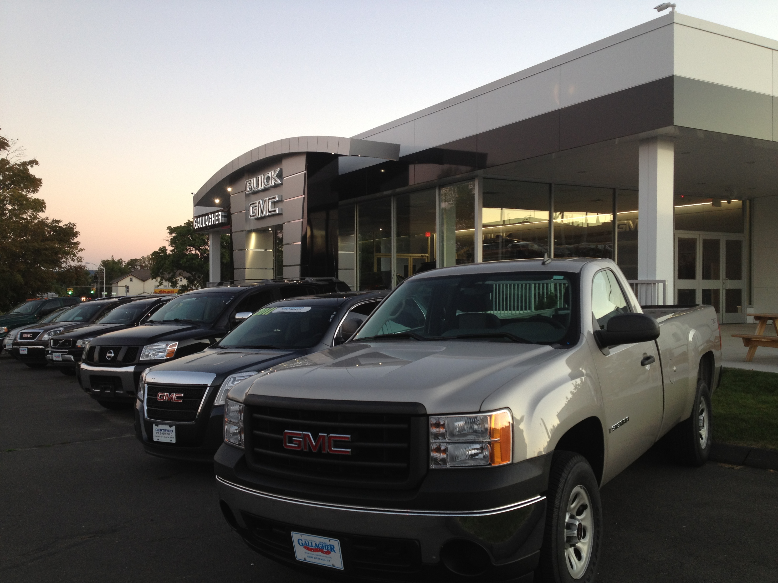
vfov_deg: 40.7
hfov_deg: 52.6
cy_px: 292
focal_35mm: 35
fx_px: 787
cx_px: 389
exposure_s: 1/20
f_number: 2.4
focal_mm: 4.28
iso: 64
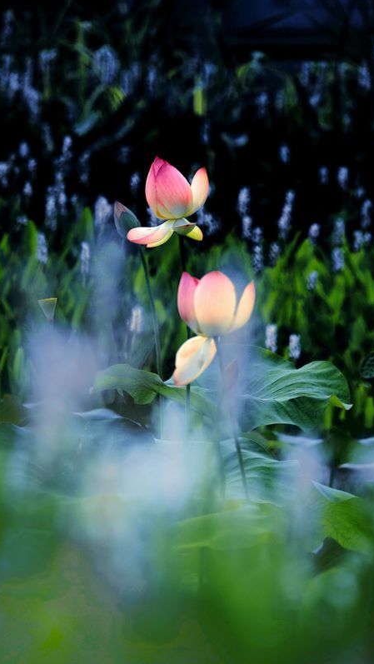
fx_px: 9245
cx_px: 166
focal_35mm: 525
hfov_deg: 2.3
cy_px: 332
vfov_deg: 4.1
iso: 400
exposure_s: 1/400
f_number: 11
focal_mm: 500
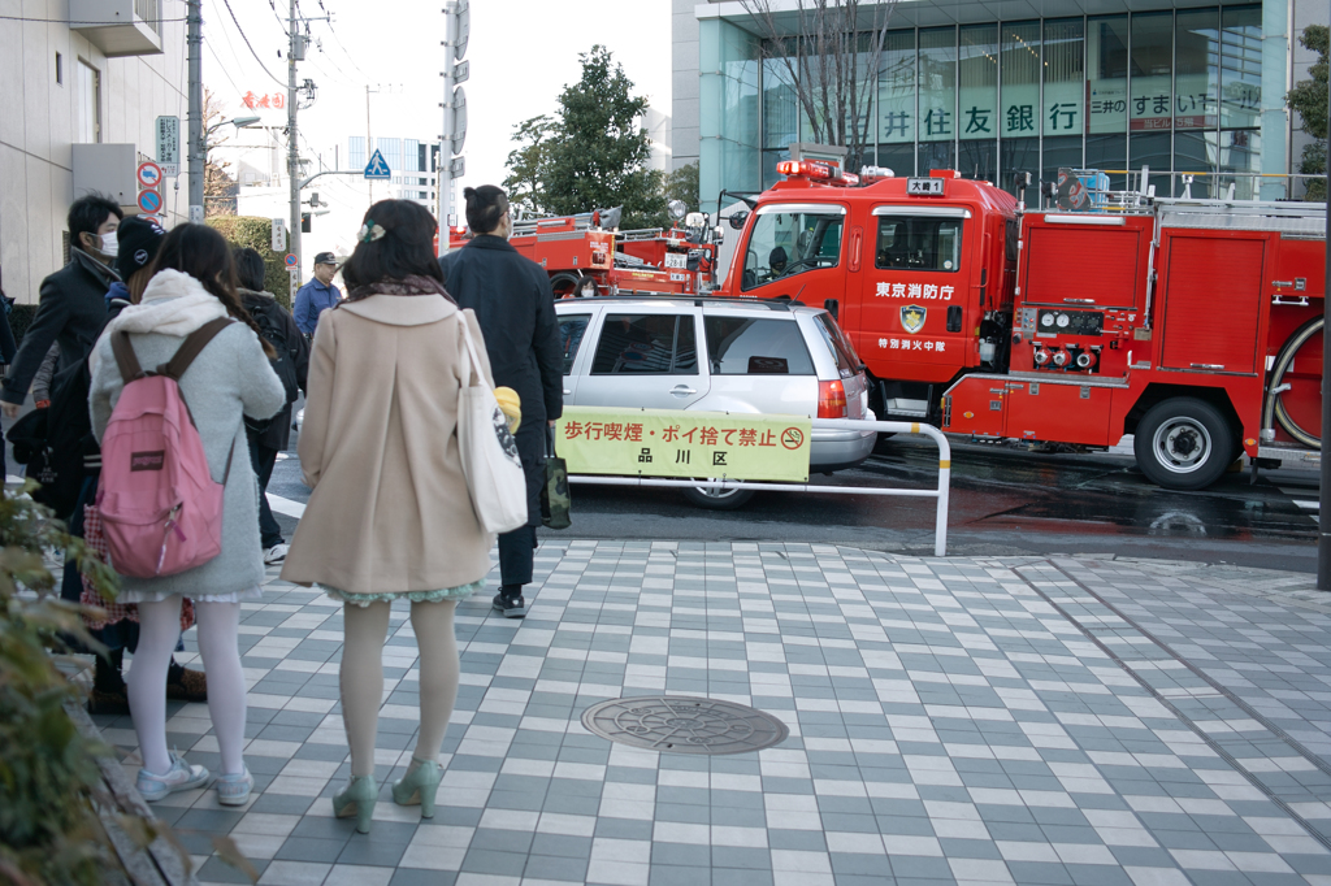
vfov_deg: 32.6
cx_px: 666
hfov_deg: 47.4
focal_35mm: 41
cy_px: 443
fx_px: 1515
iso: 100
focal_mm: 24.2
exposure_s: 1/125
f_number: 2.8
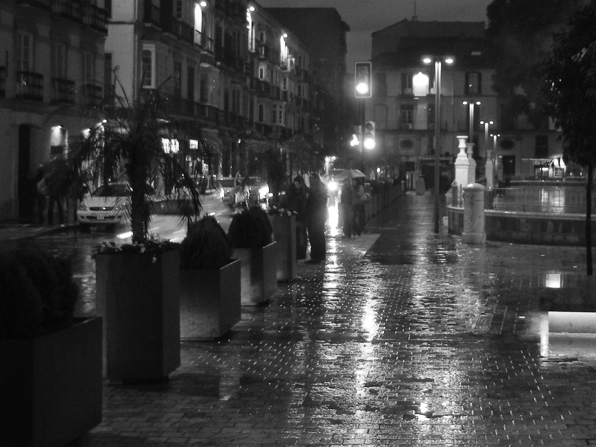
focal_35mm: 59
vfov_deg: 24.7
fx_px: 1016
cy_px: 163
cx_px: 429
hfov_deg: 32.2
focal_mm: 5.4
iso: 202
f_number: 3.5
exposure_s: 1/15
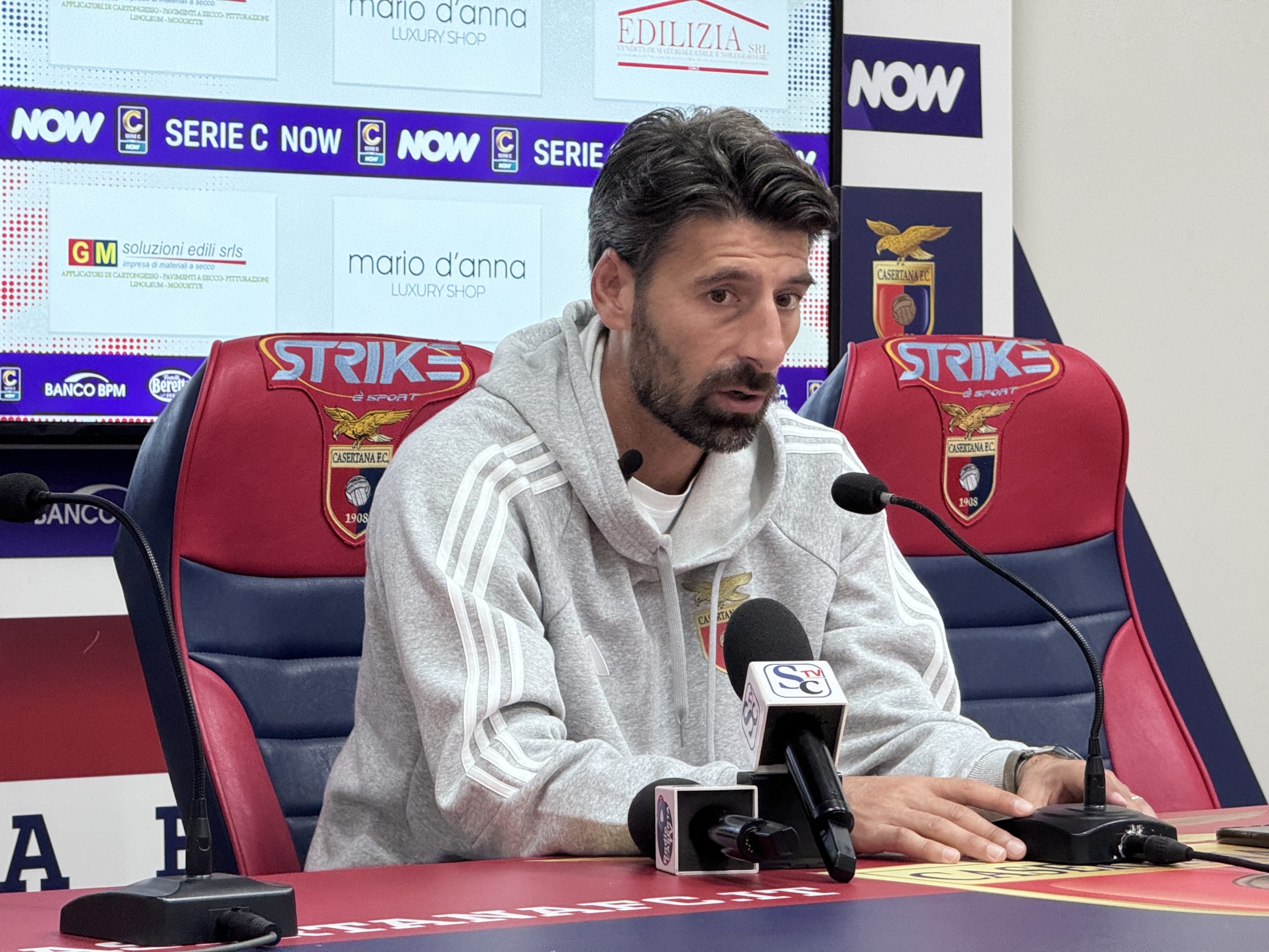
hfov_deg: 16.4
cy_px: 476
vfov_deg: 12.3
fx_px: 4399
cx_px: 634
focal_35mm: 120
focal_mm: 15.66
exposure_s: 1/50
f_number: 2.8
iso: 320
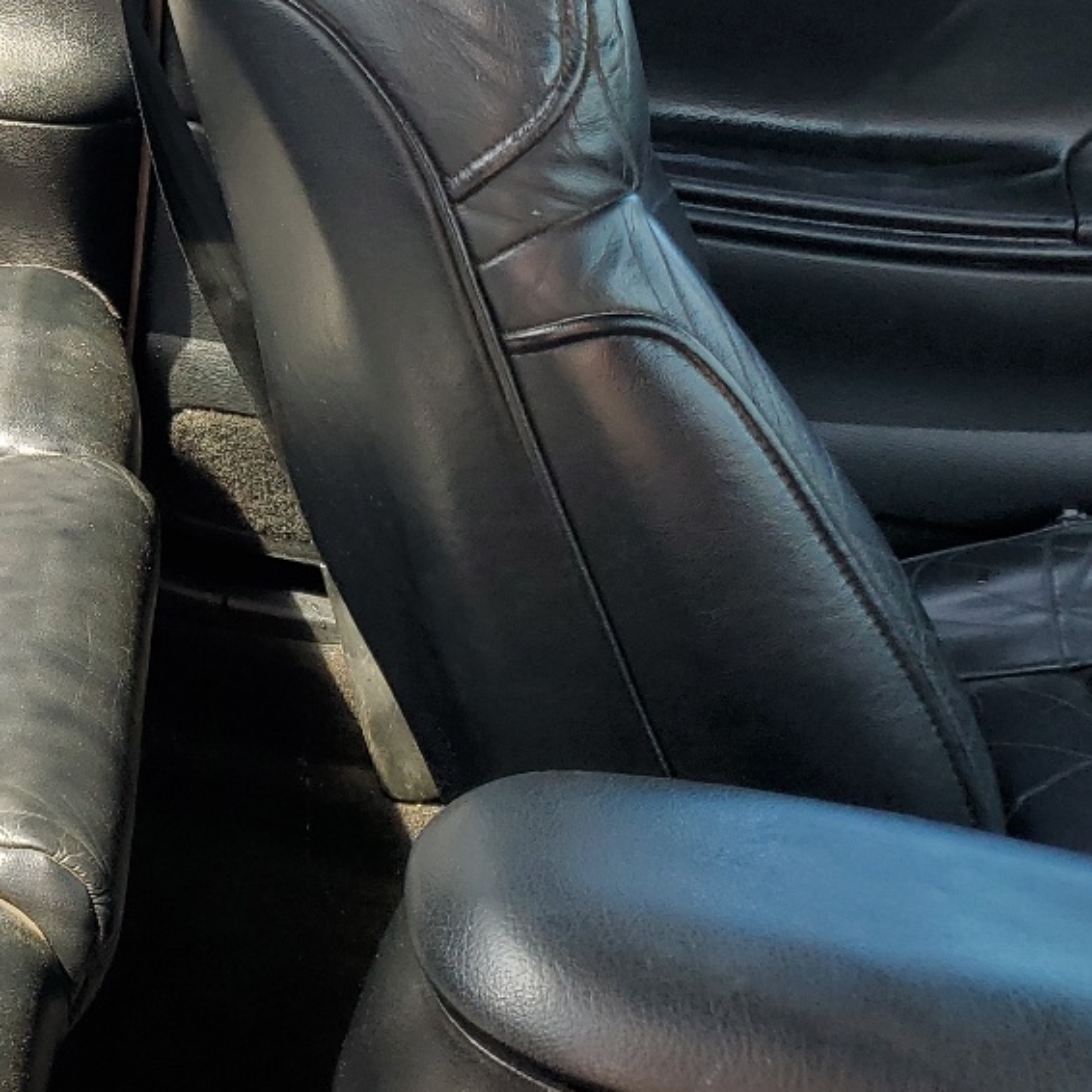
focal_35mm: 65
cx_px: -218
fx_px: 2320
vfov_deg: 25.7
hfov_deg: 24.1
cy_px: 112
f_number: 1.5
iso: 50
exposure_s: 1/200
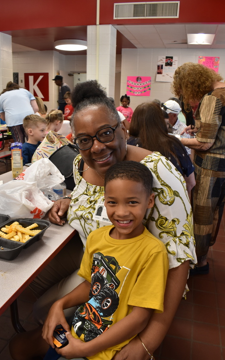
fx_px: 275
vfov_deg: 66.5
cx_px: 109
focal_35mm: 28
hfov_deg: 44.5
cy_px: 179
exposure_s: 1/30
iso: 400
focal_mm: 18
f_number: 7.1
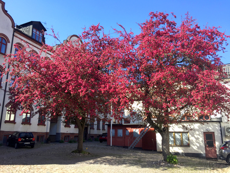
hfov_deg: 61.6
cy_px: 86
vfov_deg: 48.3
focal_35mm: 29
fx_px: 193
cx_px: 115
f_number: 2.2
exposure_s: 1/706
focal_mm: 4.15
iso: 32
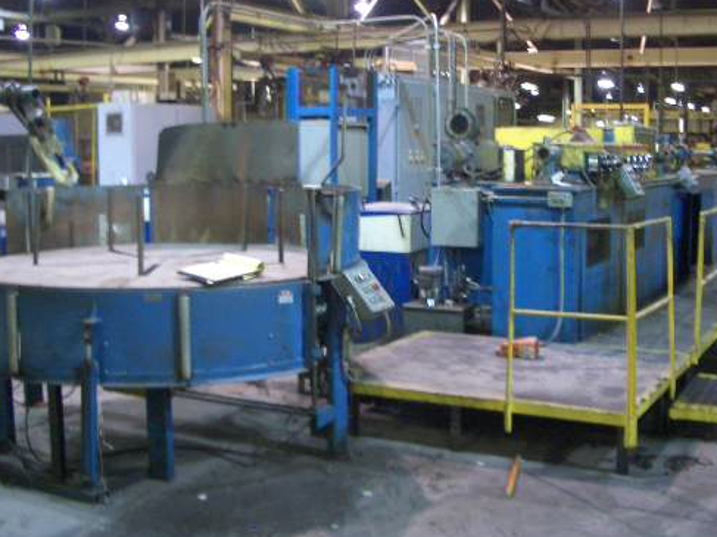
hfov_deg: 41.2
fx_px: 953
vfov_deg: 31.5
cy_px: 250
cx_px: 386
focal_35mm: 46
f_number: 2.6
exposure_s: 1/13
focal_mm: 5.8
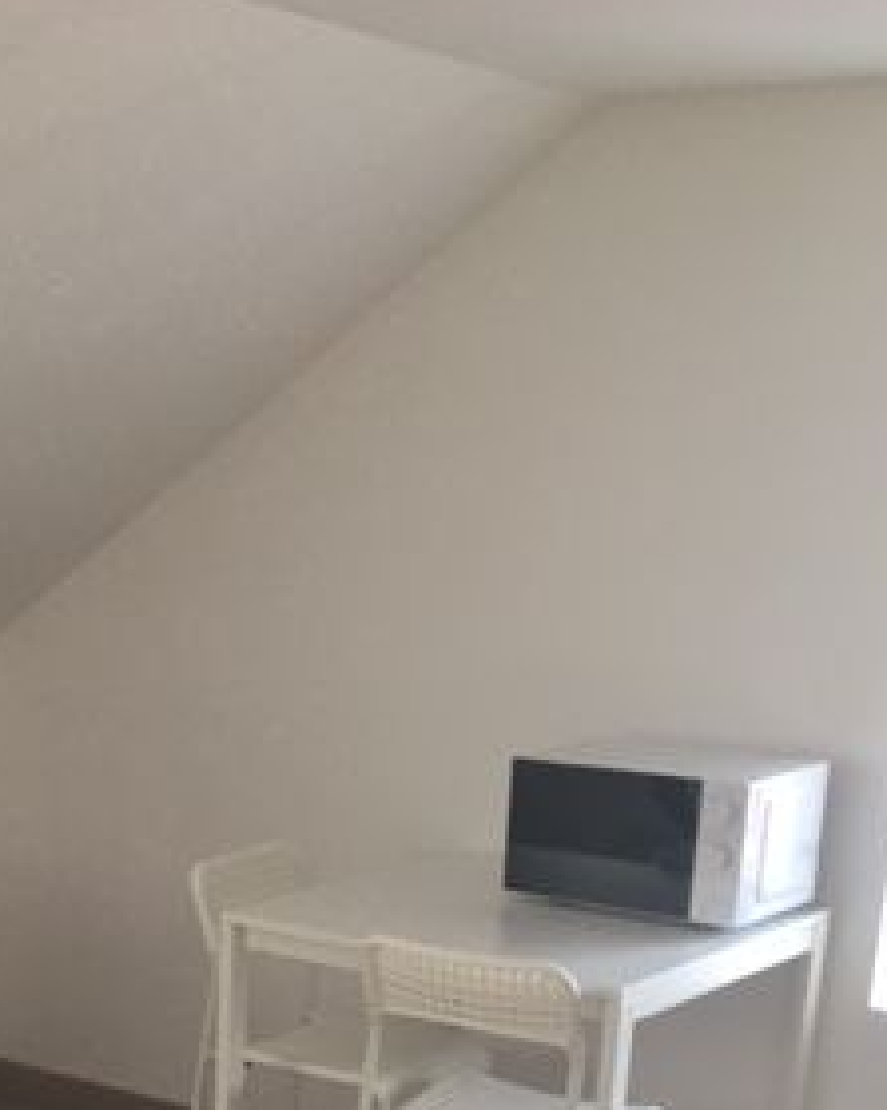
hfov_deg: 22.9
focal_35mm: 65
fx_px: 2134
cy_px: 1190
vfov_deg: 27.0
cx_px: 103
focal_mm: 4.15
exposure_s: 1/33
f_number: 2.2
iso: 50
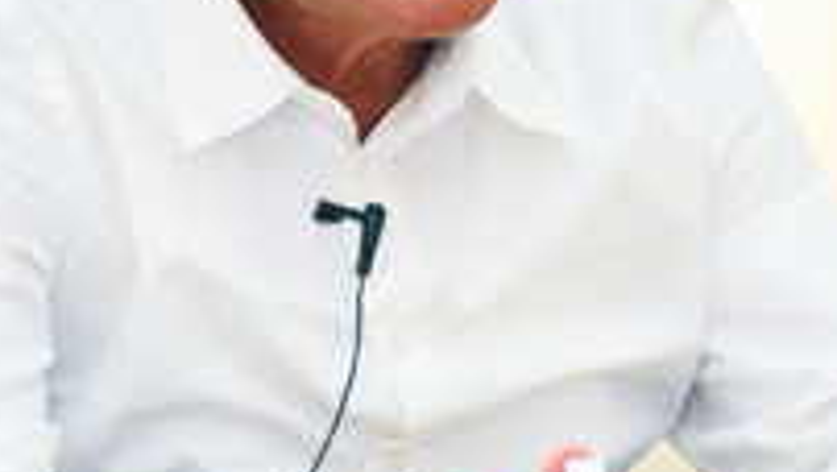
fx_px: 14483
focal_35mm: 652
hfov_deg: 3.3
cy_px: 279
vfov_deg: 1.9
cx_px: 564
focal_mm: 105
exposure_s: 1/100
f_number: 5.6
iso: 2000
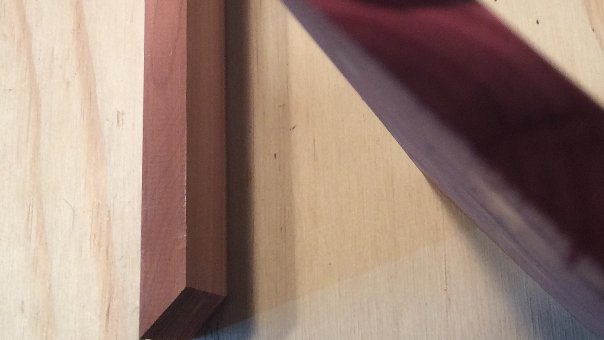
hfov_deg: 30.4
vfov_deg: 16.7
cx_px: 402
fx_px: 1105
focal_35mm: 69
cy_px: -75
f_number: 2.2
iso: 100
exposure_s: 1/30
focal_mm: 4.15
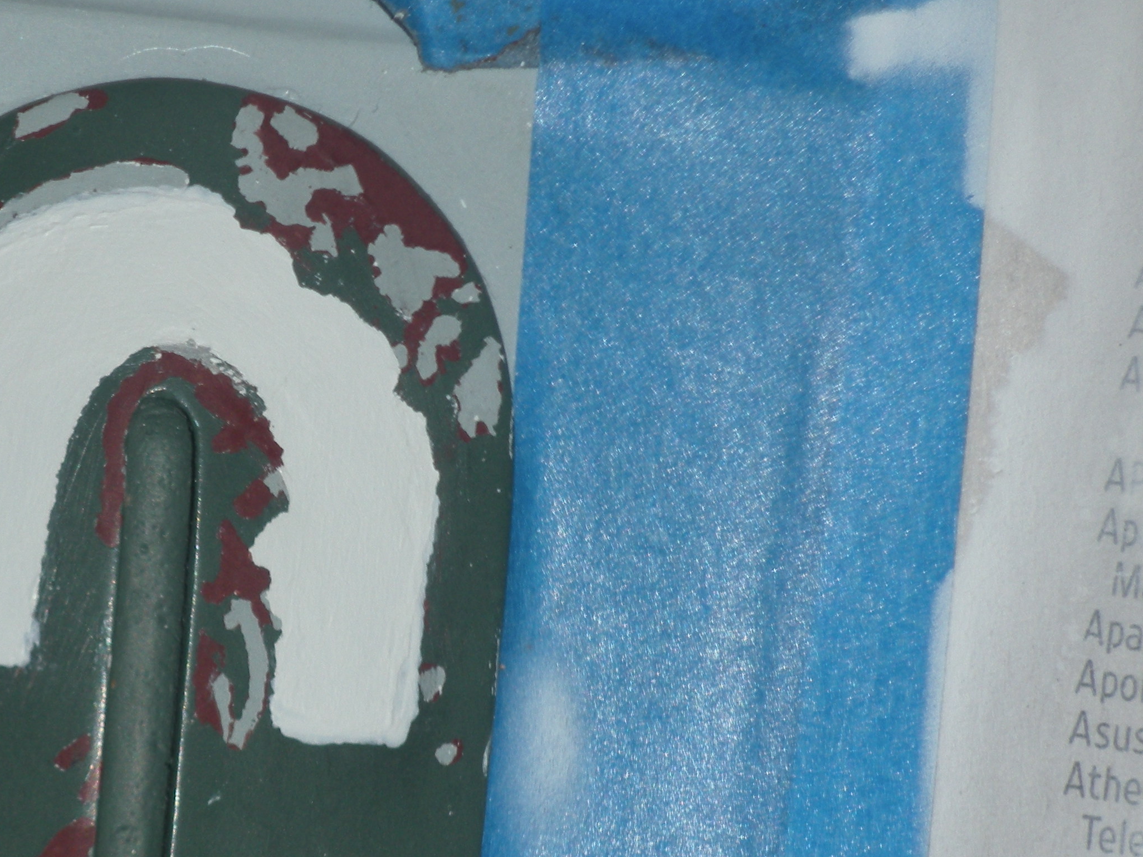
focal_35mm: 320
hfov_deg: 6.2
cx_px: 154
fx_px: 10566
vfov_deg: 4.6
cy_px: 612
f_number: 5.6
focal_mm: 31.5
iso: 64
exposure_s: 1/125
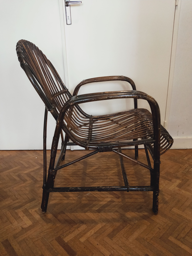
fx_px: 170
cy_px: 128
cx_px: 96
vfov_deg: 73.9
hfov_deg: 58.9
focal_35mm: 23
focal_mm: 3.99
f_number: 1.7
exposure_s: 1/33
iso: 302
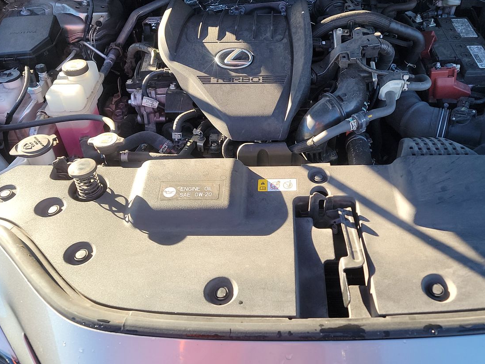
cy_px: 137
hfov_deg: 52.3
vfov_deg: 40.4
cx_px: 286
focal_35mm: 35
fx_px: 490
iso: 75
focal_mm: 6.7
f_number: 1.8
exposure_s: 1/119
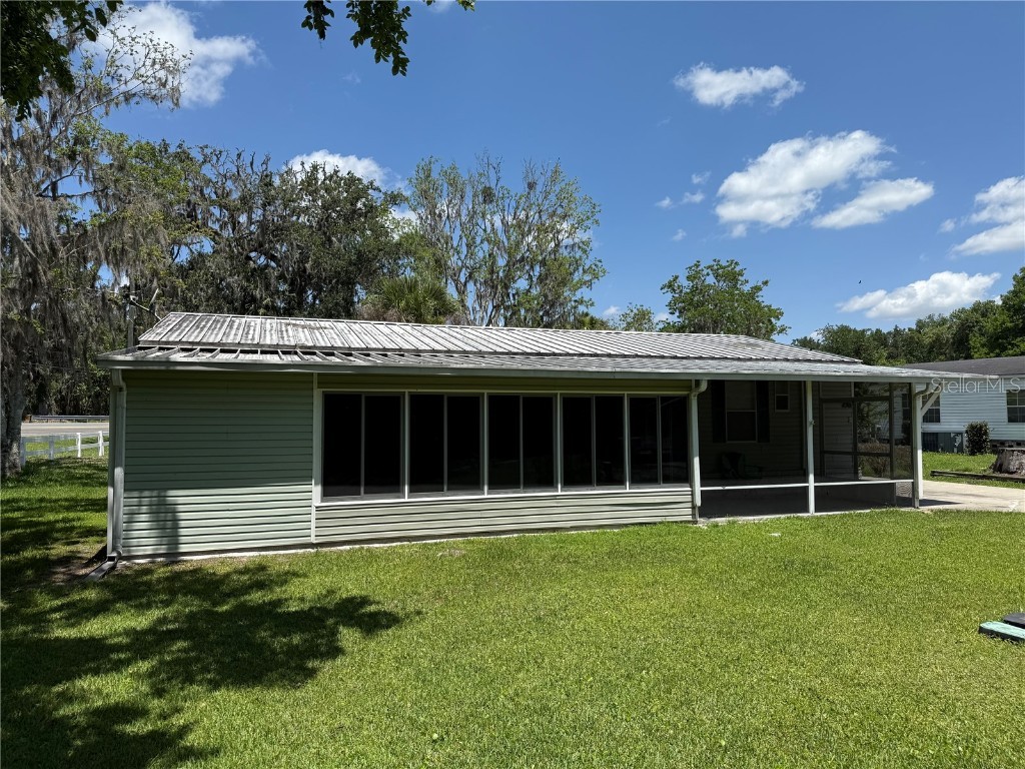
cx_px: 512
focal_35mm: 24
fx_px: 711
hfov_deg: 71.6
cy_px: 384
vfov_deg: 56.8
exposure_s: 1/4673
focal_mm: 6.76
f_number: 1.78
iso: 80
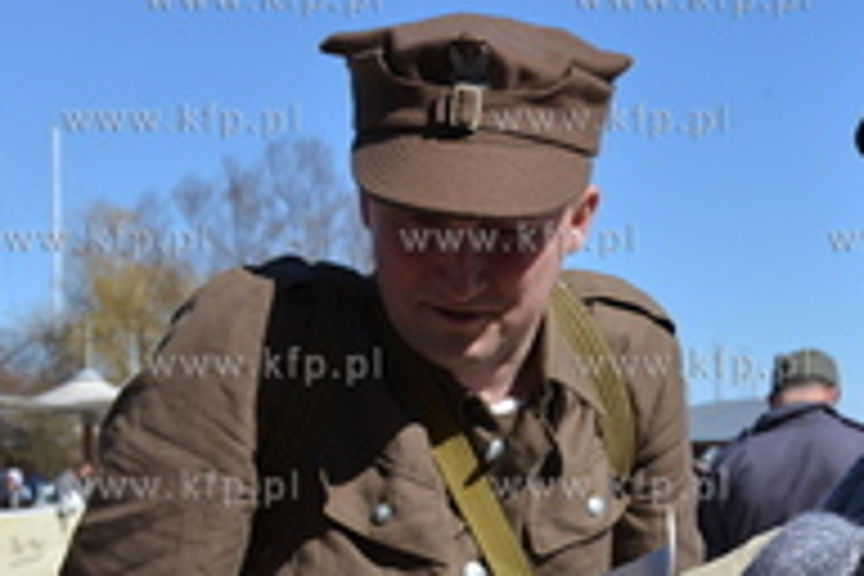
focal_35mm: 79
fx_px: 1896
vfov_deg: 17.2
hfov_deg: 24.6
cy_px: 425
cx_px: 850
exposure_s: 1/400
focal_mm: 38
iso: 200
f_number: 10
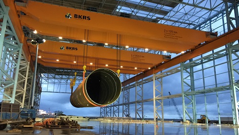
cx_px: 120
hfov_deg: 61.0
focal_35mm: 32
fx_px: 203
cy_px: 67
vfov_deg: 36.7
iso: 160
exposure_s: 1/8
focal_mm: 4.15
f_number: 2.2
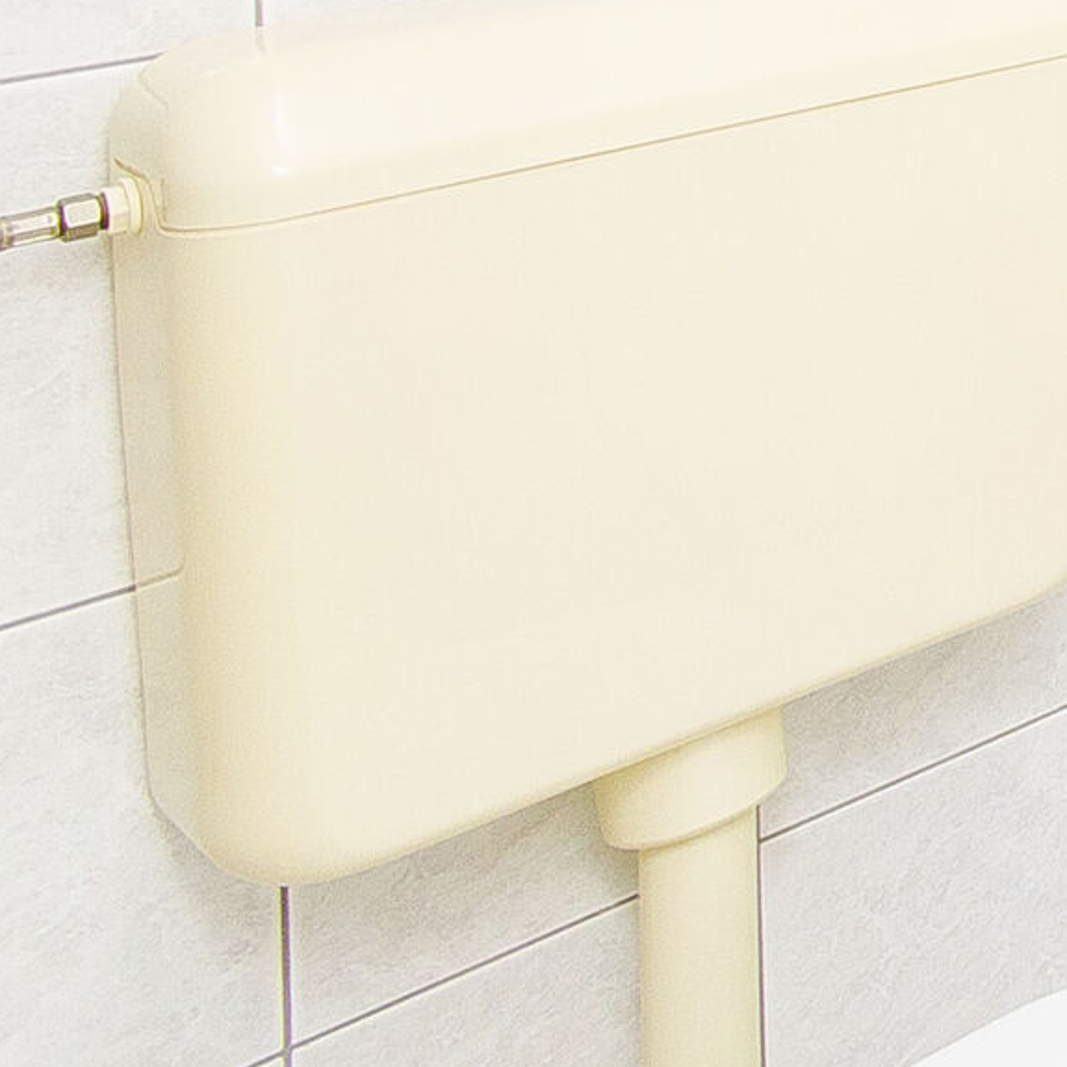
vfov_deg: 22.9
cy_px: -500
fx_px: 2162
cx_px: 2381
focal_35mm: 62
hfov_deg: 16.5
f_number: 8
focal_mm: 10
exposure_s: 1/160
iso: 250
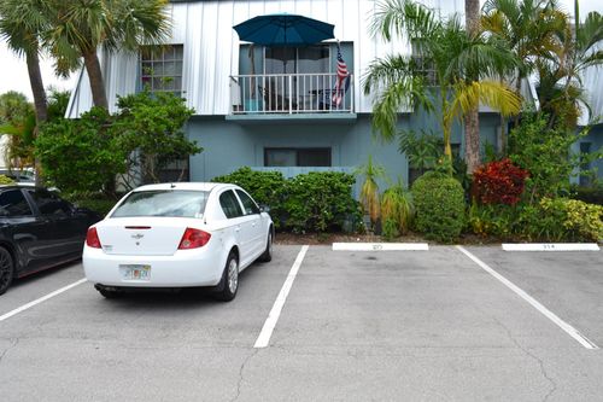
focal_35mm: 30
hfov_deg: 61.9
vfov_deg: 43.6
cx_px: 302
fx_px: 502
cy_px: 201
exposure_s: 1/160
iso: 100
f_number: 7.1
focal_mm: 20
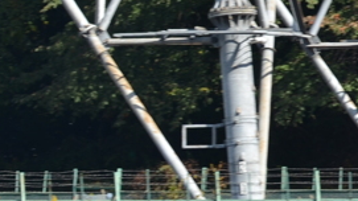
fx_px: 7598
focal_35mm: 801
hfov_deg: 2.7
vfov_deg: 1.5
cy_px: 249
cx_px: -141
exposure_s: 1/320
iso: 100
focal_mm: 135
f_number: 7.1
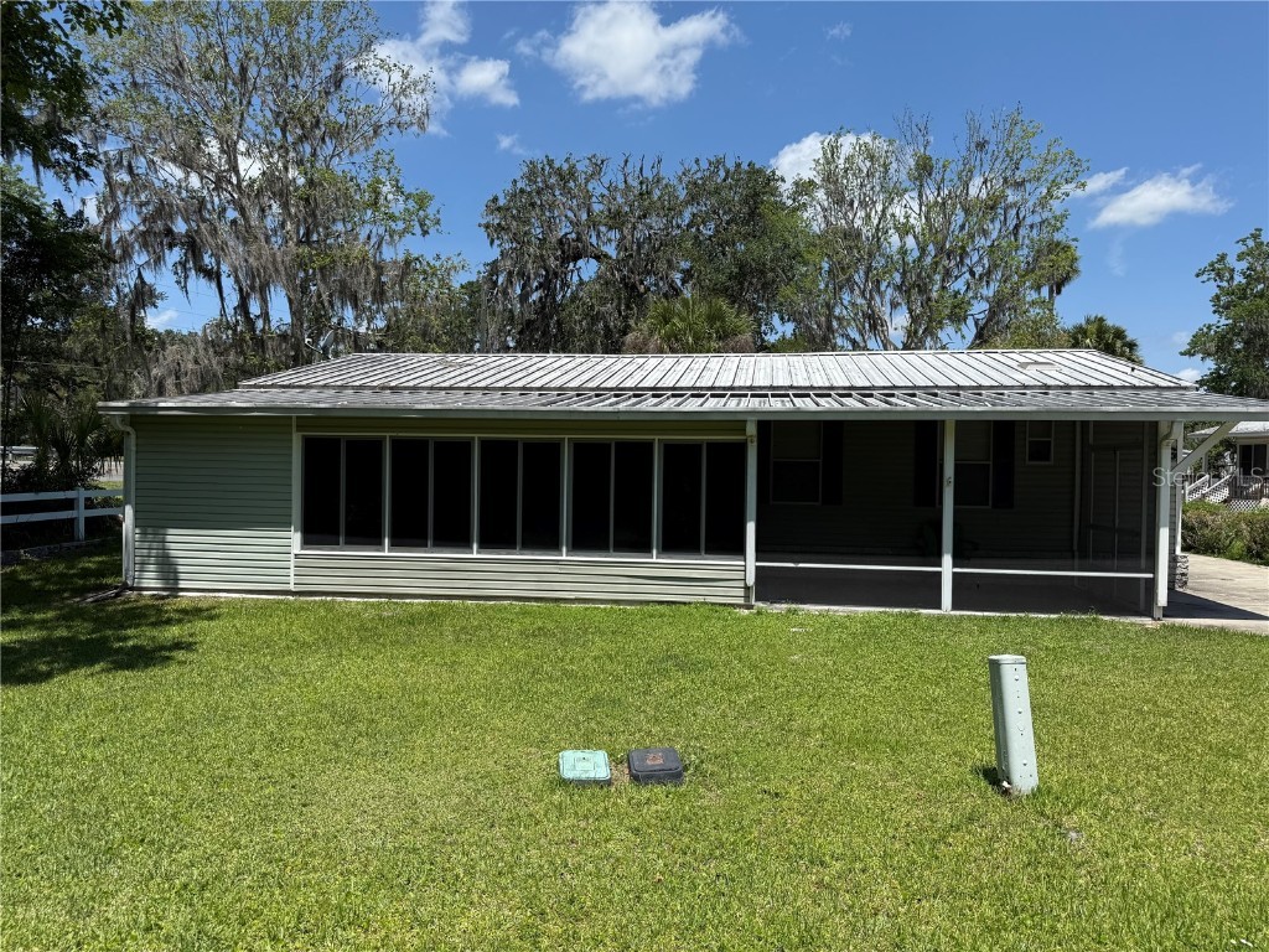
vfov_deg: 56.8
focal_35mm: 24
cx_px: 634
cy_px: 476
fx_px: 880
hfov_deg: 71.6
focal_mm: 6.76
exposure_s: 1/4167
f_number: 1.78
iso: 80
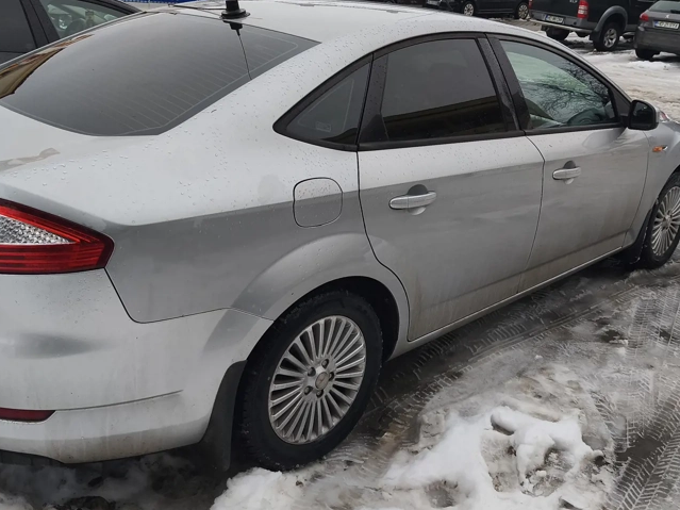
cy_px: 203
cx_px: 371
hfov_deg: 51.3
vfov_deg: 39.5
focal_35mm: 36
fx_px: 707
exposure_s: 1/513
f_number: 1.65
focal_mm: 6.18
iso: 50
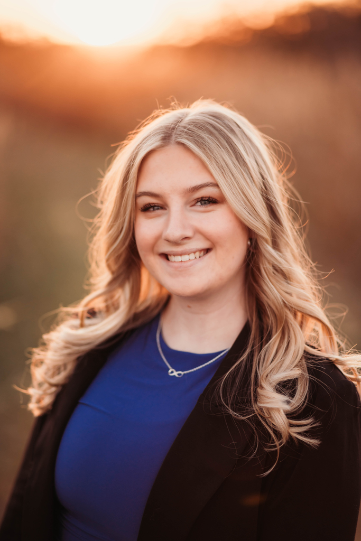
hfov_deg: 16.1
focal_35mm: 85
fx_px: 1278
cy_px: 270
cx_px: 180
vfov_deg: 23.9
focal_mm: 85
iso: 320
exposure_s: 1/400
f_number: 1.8
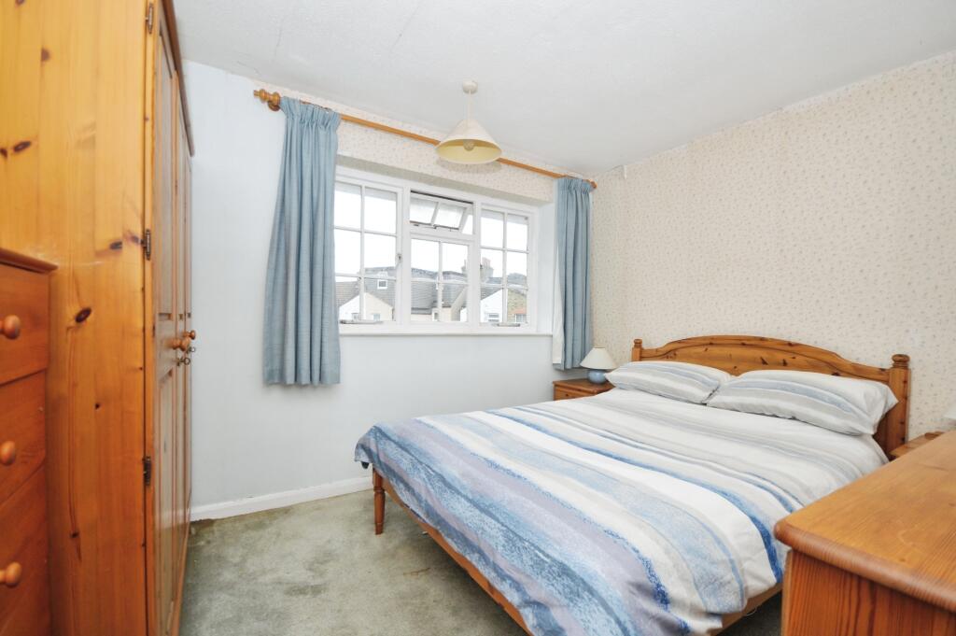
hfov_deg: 100.4
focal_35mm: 15
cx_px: 478
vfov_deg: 77.2
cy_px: 318
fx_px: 398
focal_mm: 10
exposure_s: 1/60
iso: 200
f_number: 5
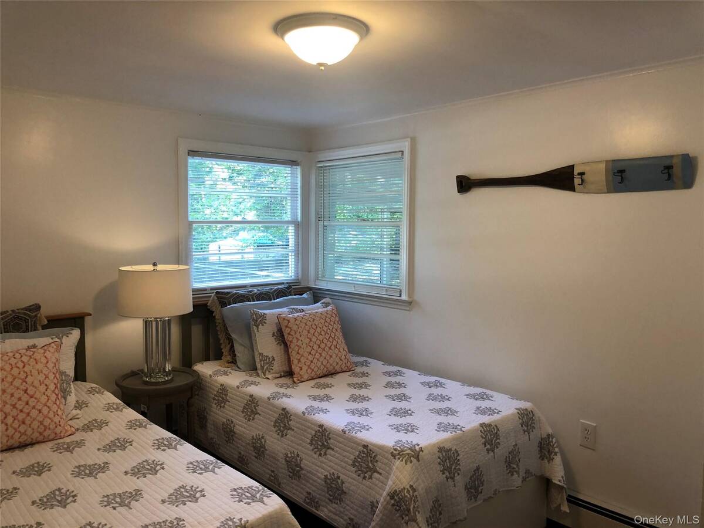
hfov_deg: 63.4
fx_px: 569
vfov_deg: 49.7
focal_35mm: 28
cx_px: 352
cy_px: 264
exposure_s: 1/30
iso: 25
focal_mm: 4
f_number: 1.8
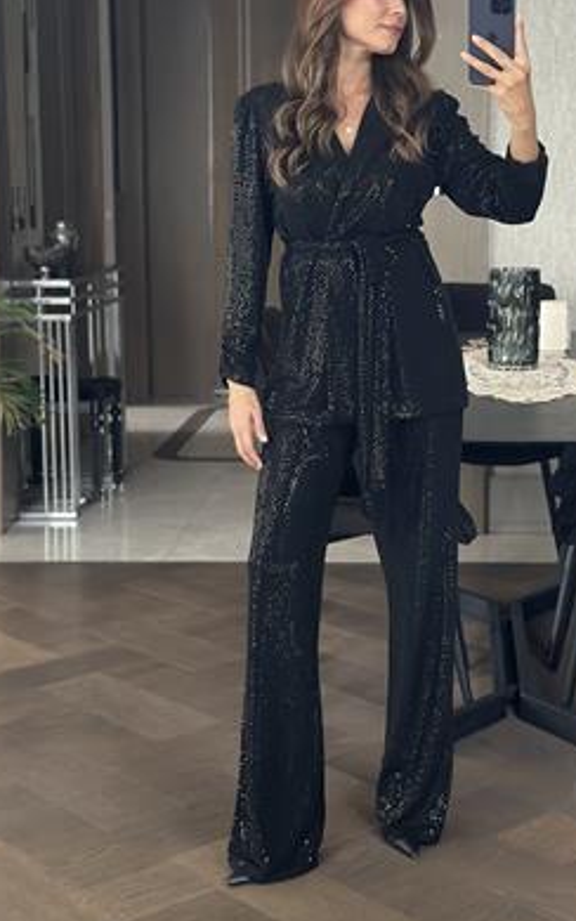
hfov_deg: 19.7
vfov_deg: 31.0
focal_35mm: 66
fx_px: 1656
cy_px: 368
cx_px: 342
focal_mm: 6.86
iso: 500
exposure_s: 1/40
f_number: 1.78
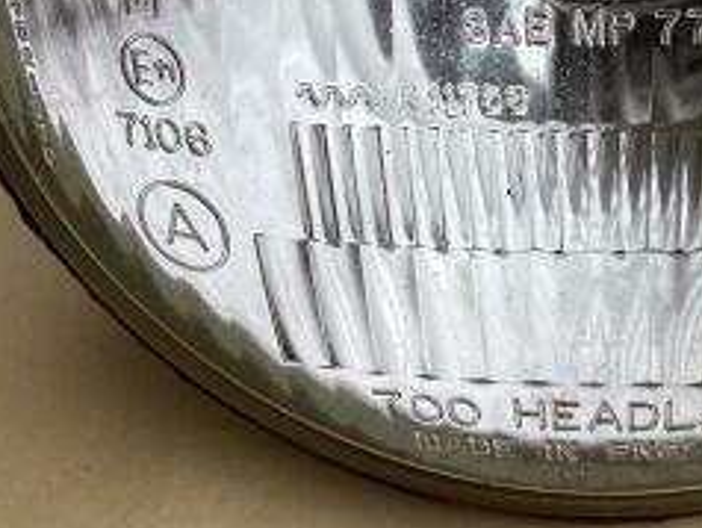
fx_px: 1056
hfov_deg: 35.4
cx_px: 575
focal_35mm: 52
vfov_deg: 27.8
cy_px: 145
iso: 25
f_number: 2.4
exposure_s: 1/547
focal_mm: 3.3
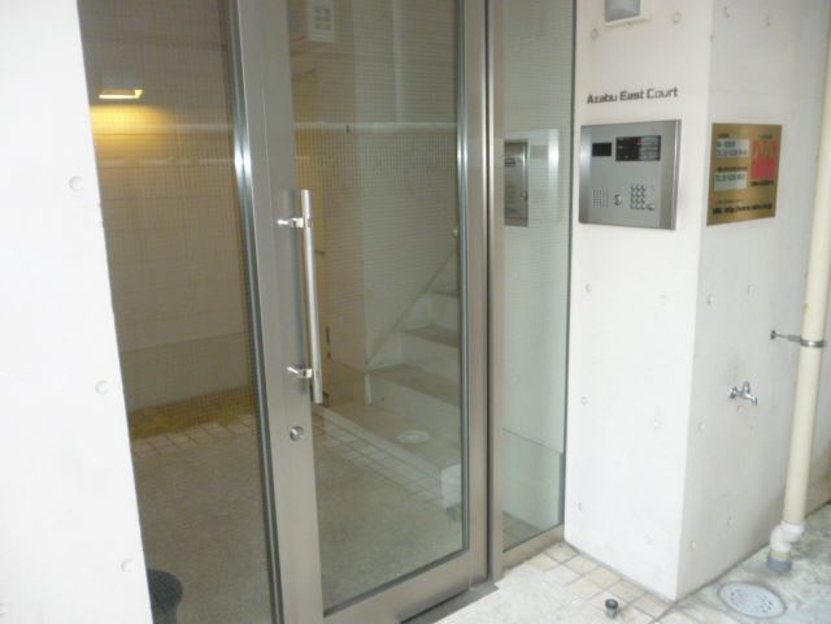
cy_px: 312
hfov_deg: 63.4
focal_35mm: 28
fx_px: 672
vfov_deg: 49.7
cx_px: 416
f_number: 3.1
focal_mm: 5
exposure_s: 1/60
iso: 500
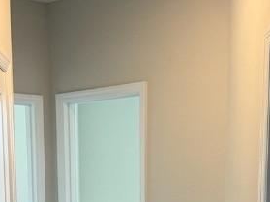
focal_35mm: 88
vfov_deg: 15.8
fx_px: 686
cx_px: 109
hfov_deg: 22.2
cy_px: 277
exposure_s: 1/120
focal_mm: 6.76
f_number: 1.78
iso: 200
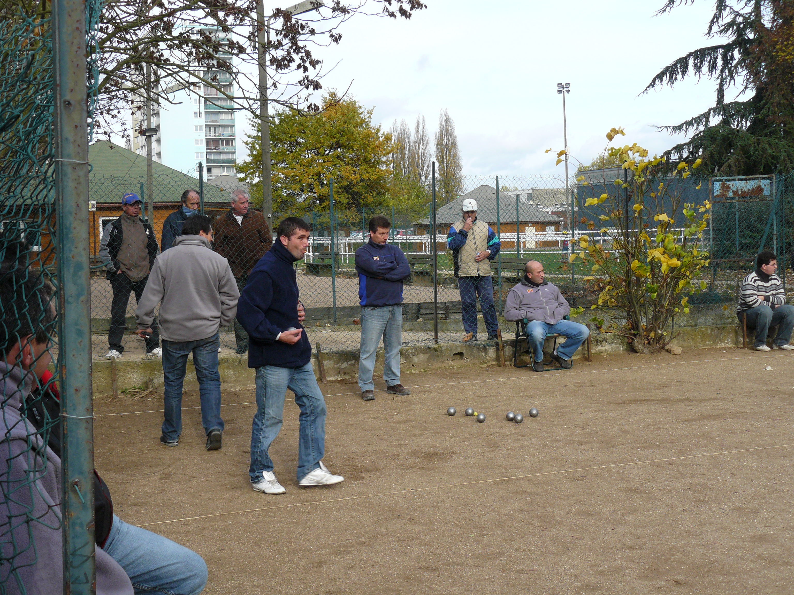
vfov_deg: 28.6
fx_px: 1170
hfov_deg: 37.5
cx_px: 397
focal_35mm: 51
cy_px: 298
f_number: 4
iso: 100
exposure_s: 1/250
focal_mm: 8.4
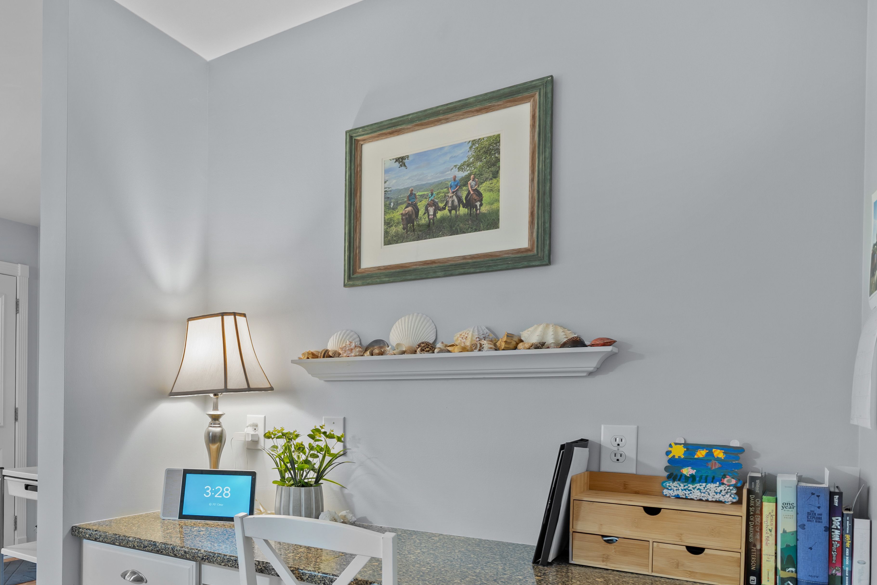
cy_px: 410
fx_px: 682
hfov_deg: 61.1
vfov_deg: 45.4
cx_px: 198
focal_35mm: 28
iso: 250
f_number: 5.6
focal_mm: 17
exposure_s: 1/1.67
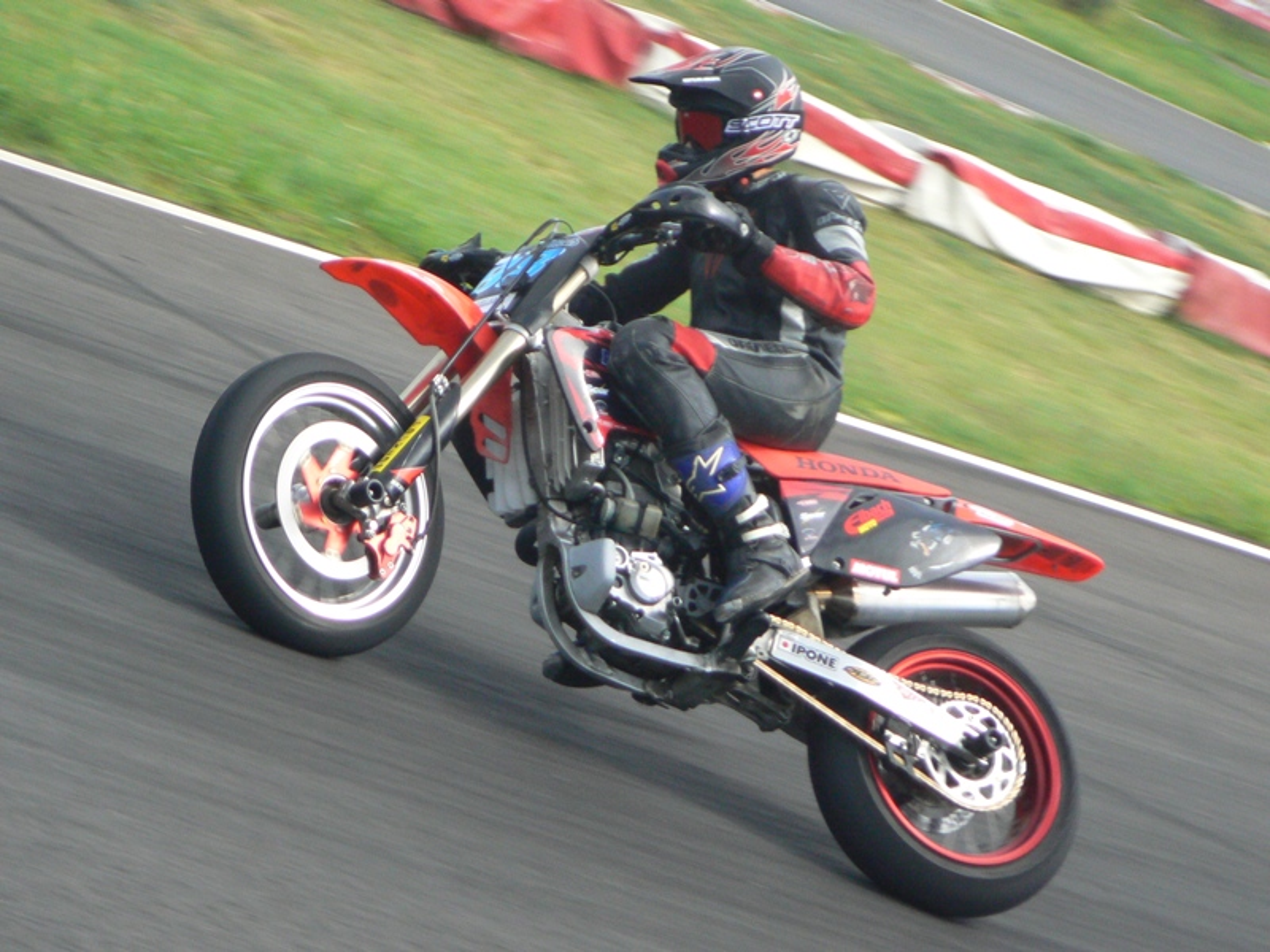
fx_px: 5650
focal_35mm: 154
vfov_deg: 9.6
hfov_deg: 12.8
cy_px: 476
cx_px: 635
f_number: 3.3
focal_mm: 25.7
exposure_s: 1/400
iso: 200
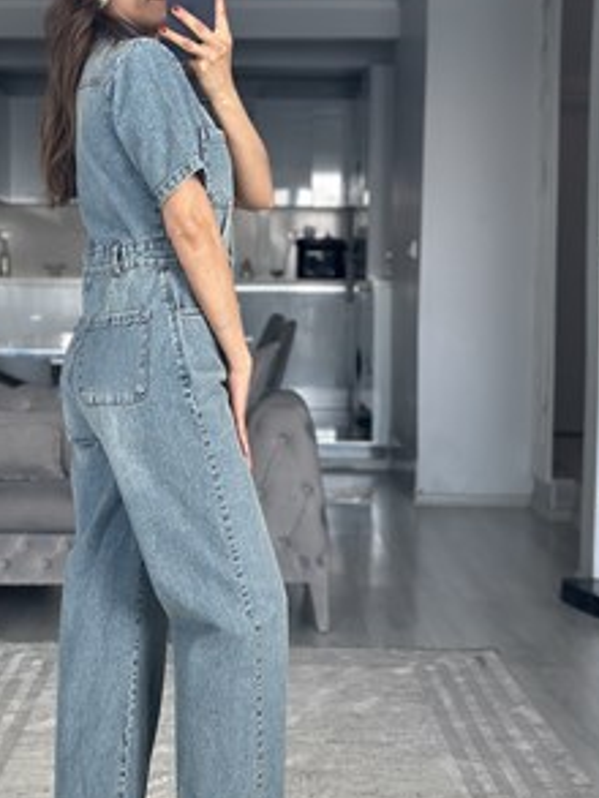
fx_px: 1914
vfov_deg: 23.5
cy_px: 436
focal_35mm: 83
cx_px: 155
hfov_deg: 17.7
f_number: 1.78
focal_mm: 6.86
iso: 125
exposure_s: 1/164
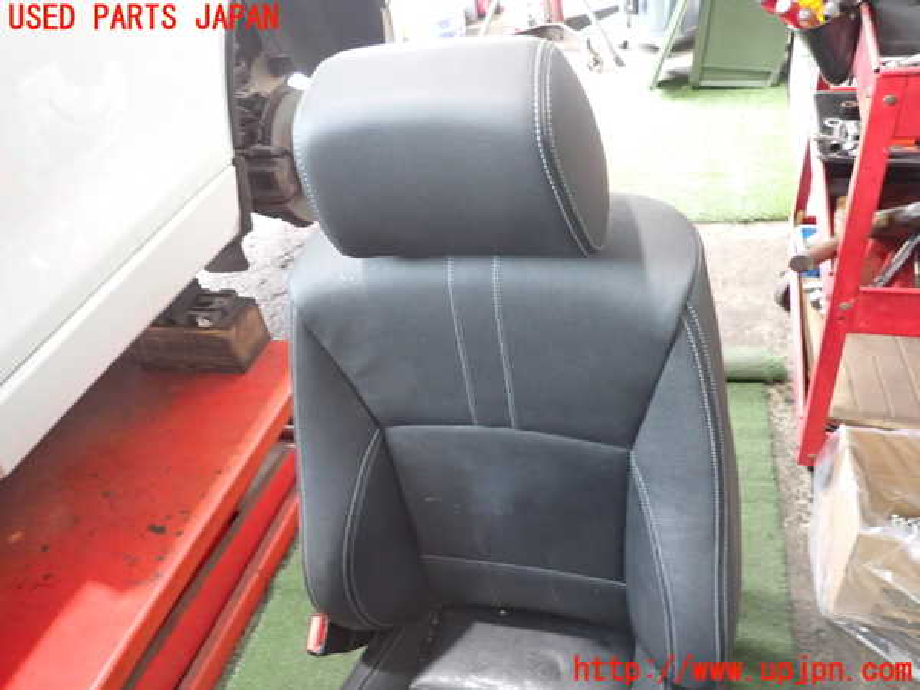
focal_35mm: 25
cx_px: 460
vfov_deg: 54.9
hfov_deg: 69.4
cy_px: 345
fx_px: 664
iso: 800
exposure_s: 1/30
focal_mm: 4.5
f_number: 2
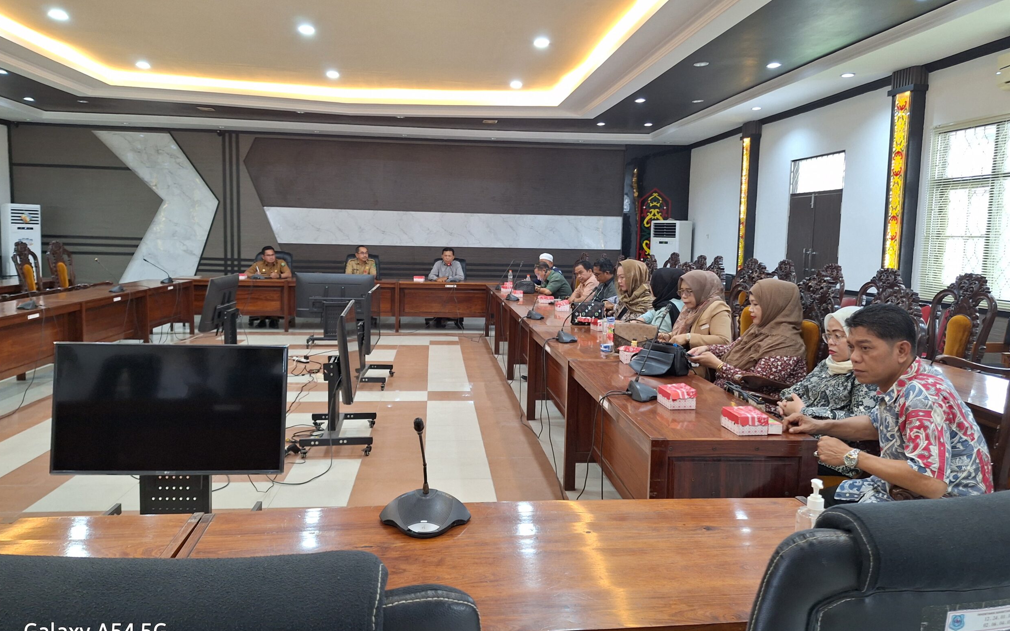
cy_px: 310
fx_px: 688
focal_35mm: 25
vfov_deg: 49.3
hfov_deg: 72.5
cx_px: 493
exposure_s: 1/50
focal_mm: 5.54
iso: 200
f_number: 1.8
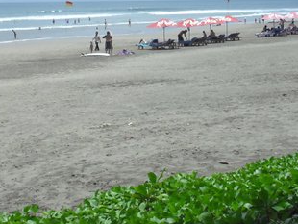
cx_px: 146
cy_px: 7
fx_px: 844
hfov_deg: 20.0
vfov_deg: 14.9
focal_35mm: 98
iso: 100
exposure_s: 1/400
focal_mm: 6.2
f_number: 8
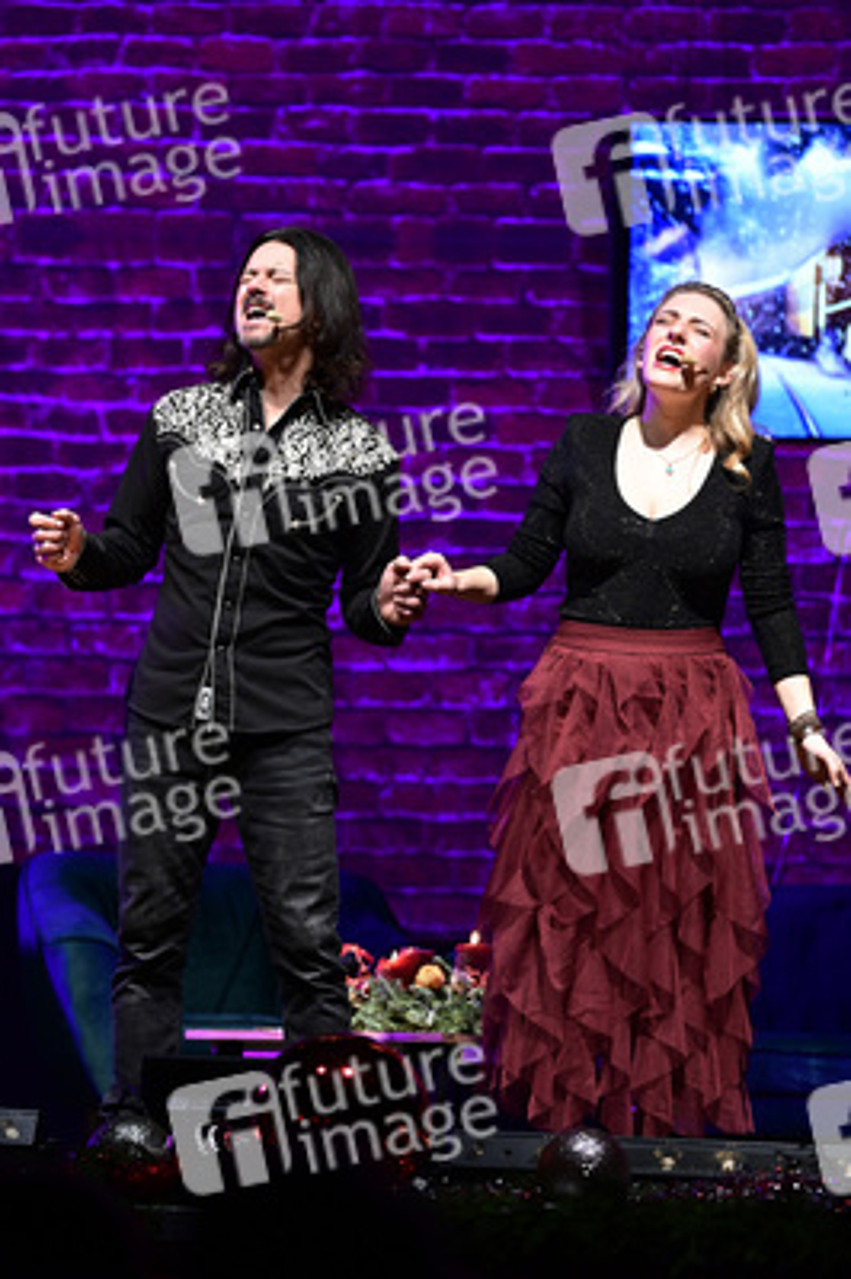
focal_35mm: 185
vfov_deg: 11.1
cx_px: 426
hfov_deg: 7.4
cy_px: 640
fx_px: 6571
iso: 3200
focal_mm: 185
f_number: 4.5
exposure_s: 1/320
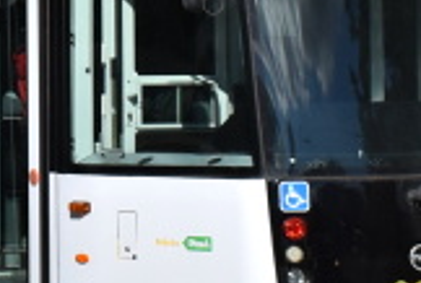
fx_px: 3108
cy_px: -73
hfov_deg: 7.6
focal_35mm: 265
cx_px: -156
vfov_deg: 5.2
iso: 200
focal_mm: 28
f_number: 10
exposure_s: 1/400
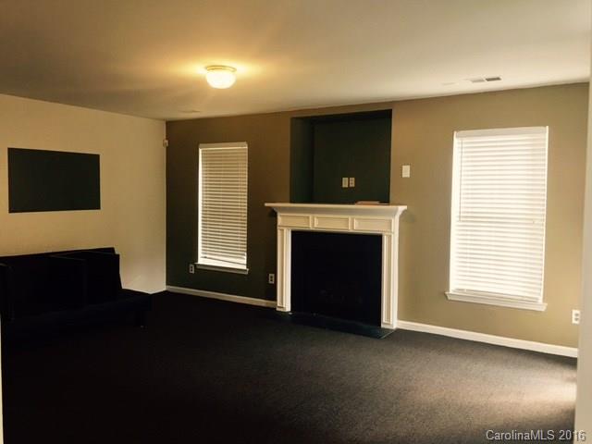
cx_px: 296
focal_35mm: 29
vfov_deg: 48.2
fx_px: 496
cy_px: 222
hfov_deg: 61.7
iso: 32
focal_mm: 4.15
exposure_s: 1/15
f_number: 2.2
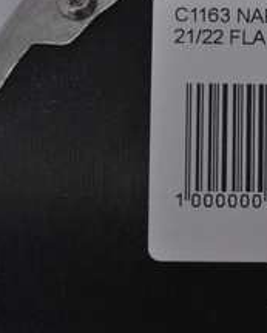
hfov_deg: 5.0
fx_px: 3040
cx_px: 341
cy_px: 121
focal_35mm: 308
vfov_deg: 6.3
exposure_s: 1/125
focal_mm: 105
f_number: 9.5
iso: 3200
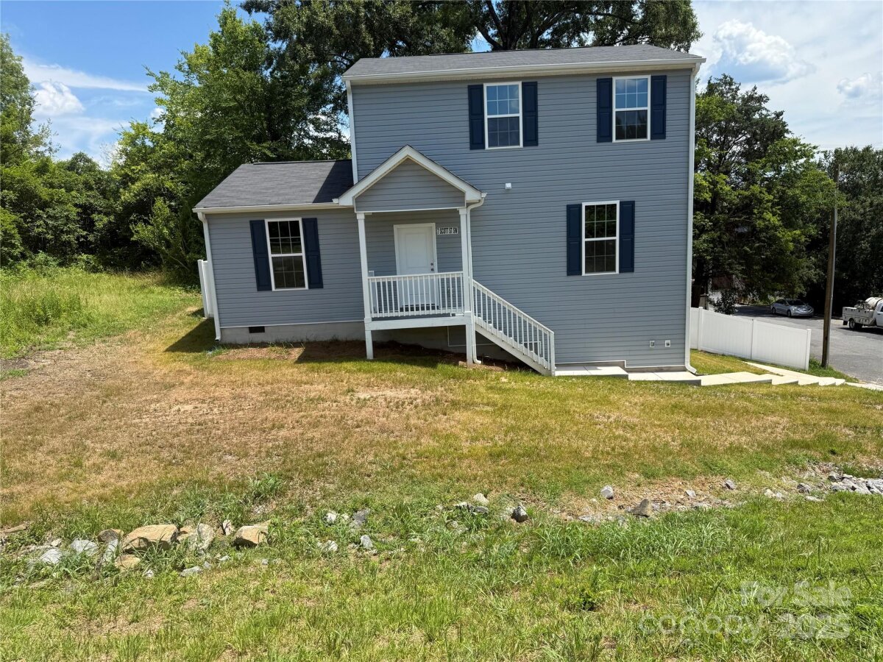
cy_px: 331
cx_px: 442
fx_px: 612
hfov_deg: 71.6
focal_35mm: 24
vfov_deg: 56.8
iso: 80
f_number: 1.78
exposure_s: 1/3145
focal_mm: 6.76
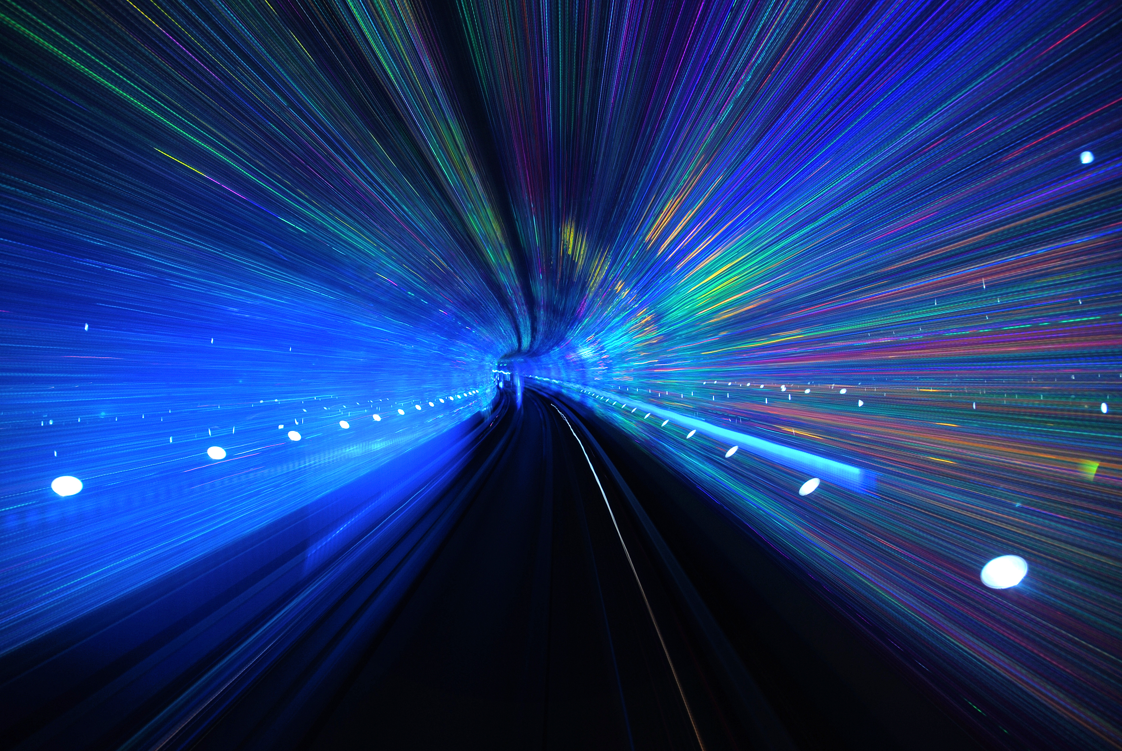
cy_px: 376
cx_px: 561
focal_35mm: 15
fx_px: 468
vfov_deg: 77.5
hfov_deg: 100.3
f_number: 8
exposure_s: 25
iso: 100
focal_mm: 10
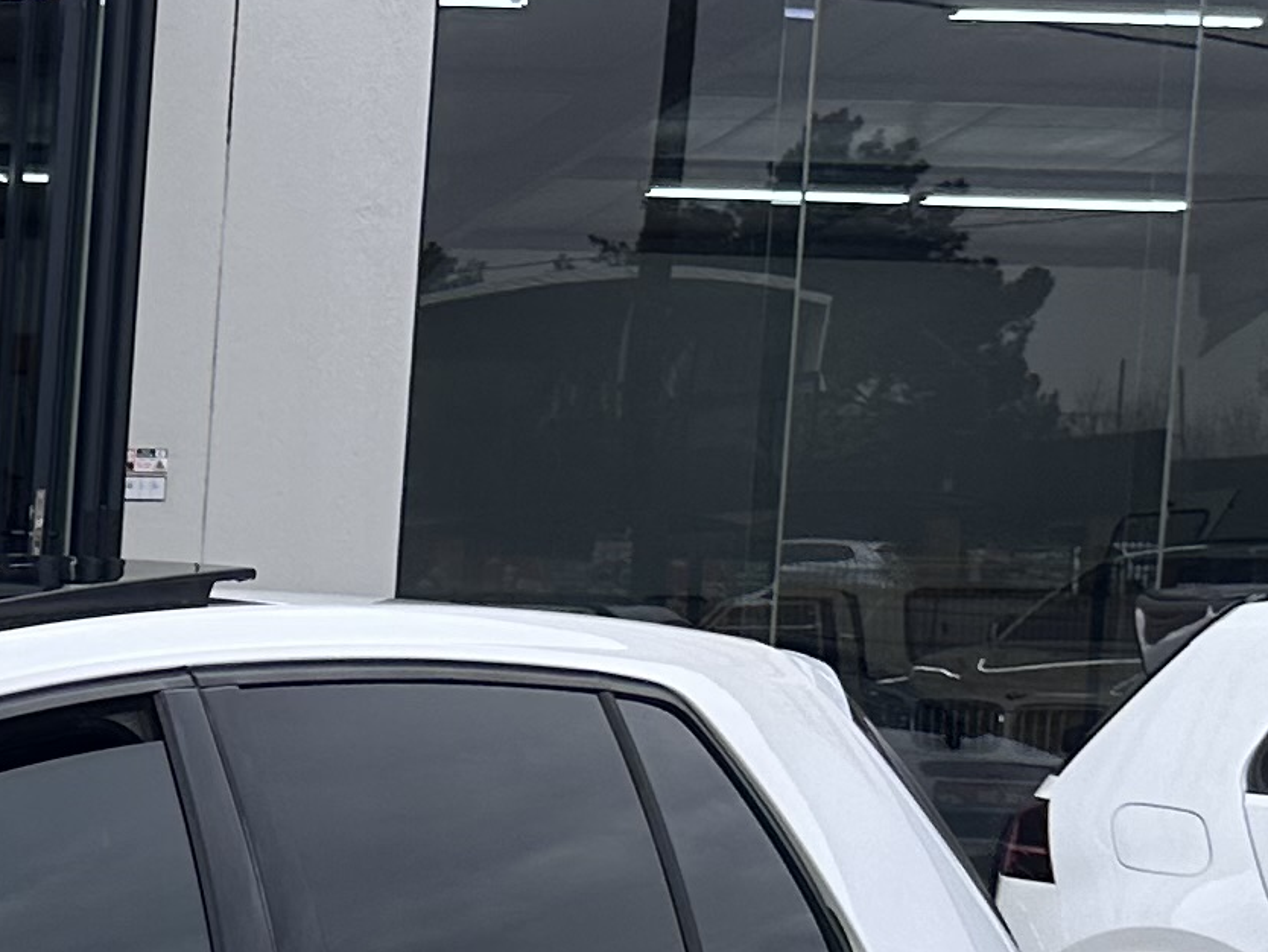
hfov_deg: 14.4
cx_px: -1201
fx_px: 4250
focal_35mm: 116
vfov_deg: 12.6
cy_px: 966
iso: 80
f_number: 1.78
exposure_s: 1/1393
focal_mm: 6.86
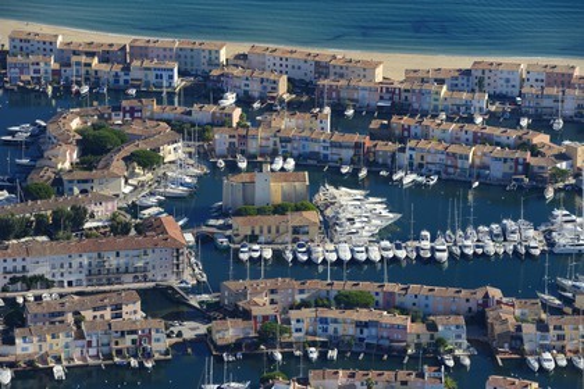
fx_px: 3244
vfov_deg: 6.9
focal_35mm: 200
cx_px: 292
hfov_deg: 10.3
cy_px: 194
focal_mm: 200
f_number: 11
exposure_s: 1/1250
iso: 800
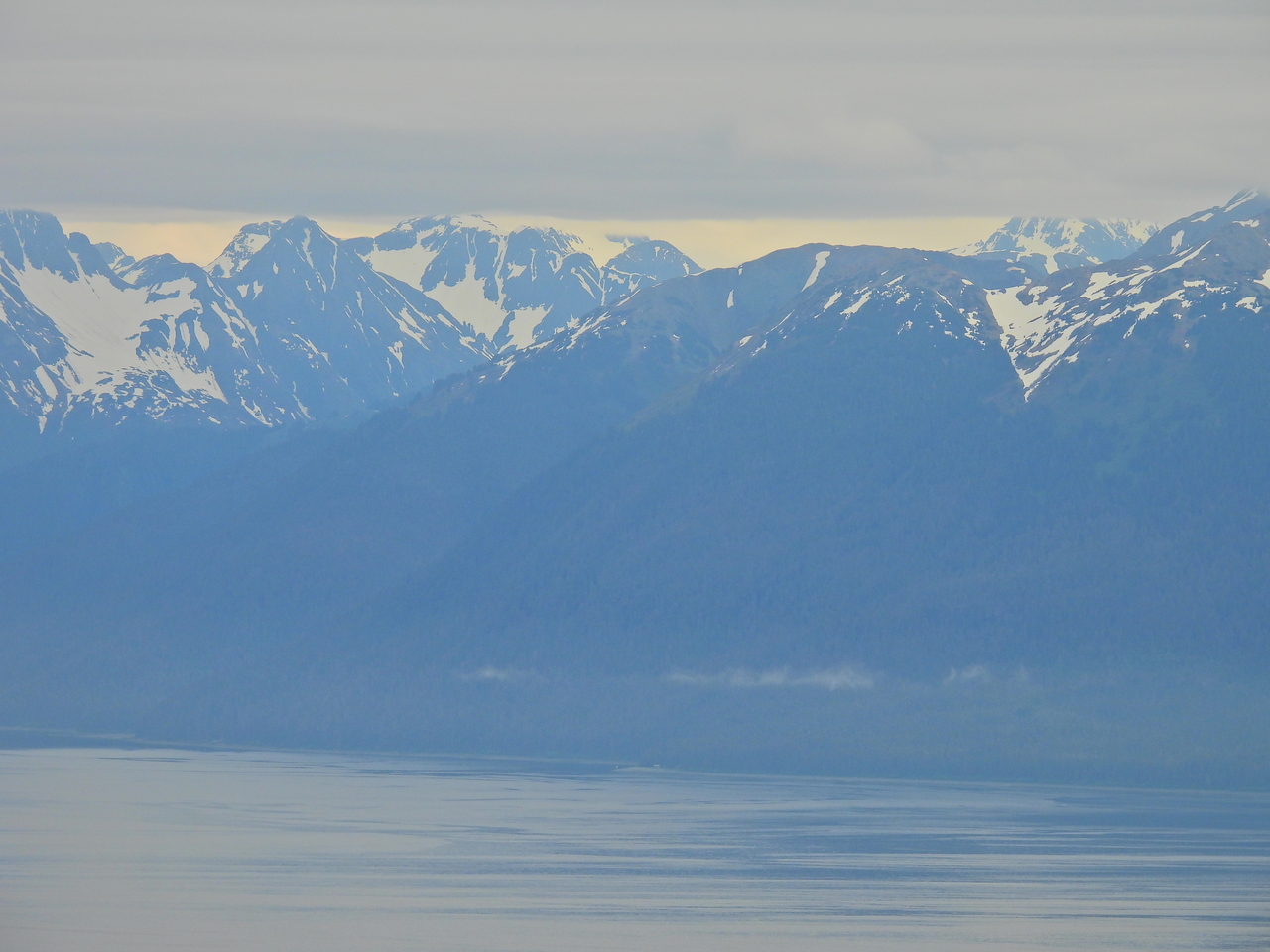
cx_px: 635
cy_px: 476
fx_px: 12841
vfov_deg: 4.2
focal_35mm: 350
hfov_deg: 5.7
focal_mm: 62.5
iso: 100
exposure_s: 1/800
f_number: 5
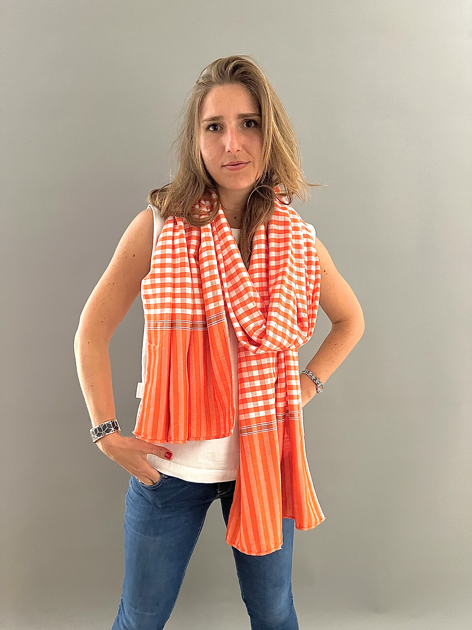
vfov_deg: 67.3
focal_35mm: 26
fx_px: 473
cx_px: 236
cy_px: 315
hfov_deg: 53.1
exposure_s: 1/30
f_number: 1.5
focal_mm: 5.7
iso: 800
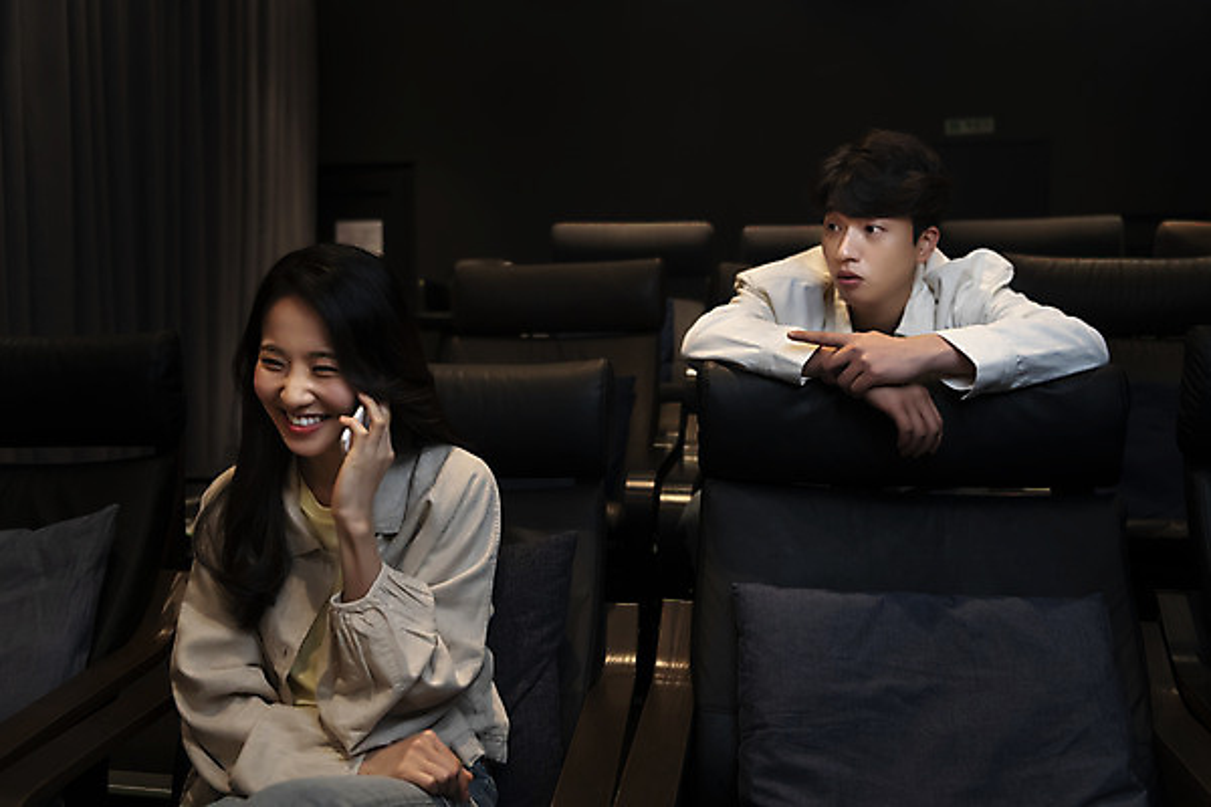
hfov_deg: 58.7
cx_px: 606
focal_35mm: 32
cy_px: 404
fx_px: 1076
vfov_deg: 41.1
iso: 1250
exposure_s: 1/125
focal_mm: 32
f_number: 2.8
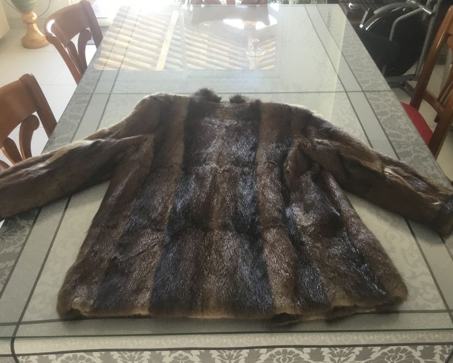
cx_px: 235
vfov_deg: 44.6
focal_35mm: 33
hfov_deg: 54.2
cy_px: 182
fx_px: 443
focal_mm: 3.3
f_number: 2.4
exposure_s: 1/33
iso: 100
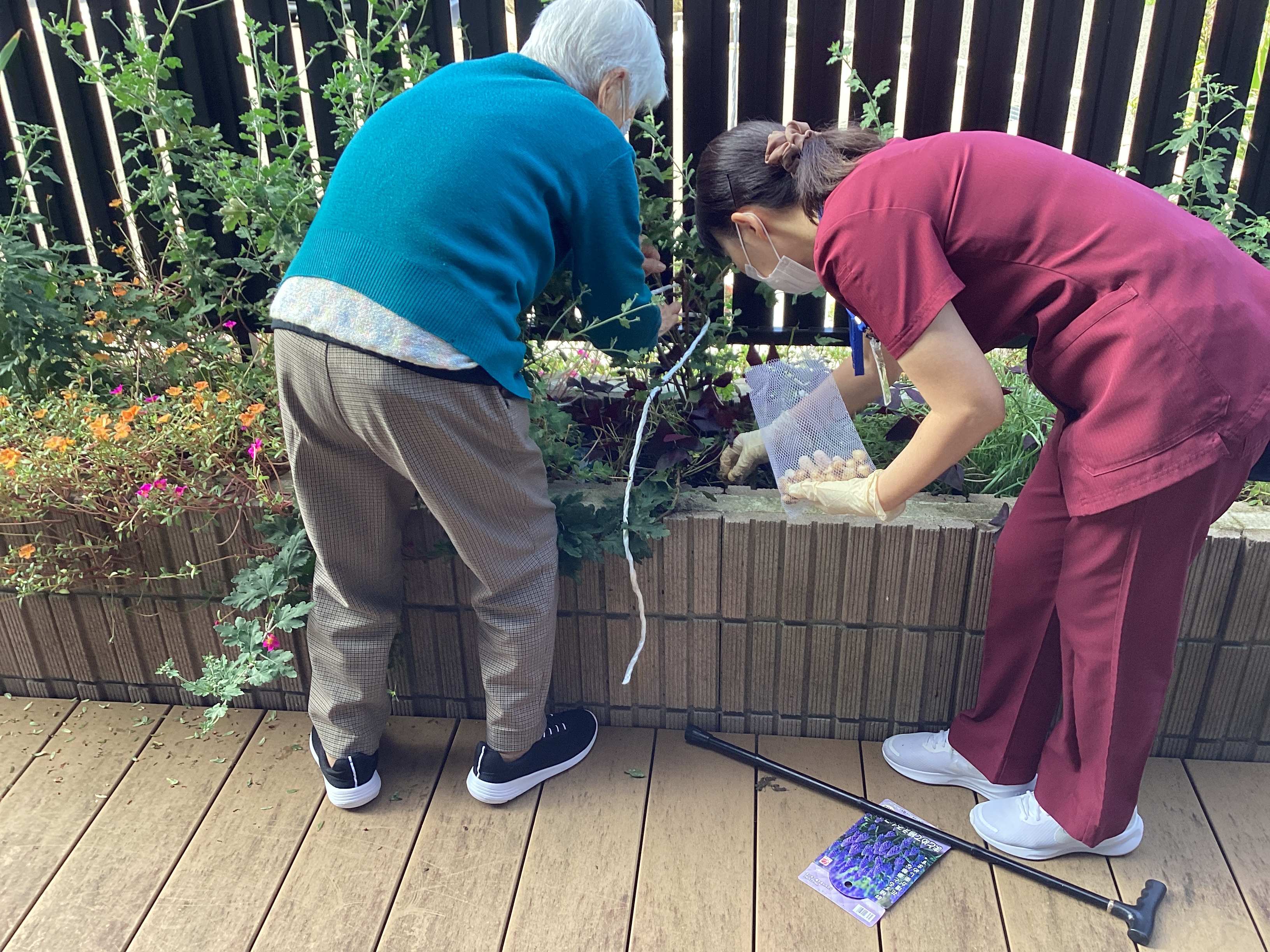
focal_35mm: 31
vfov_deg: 45.4
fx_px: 1137
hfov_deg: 58.4
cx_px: 635
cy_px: 476
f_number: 2.4
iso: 50
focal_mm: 3.3
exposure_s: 1/120
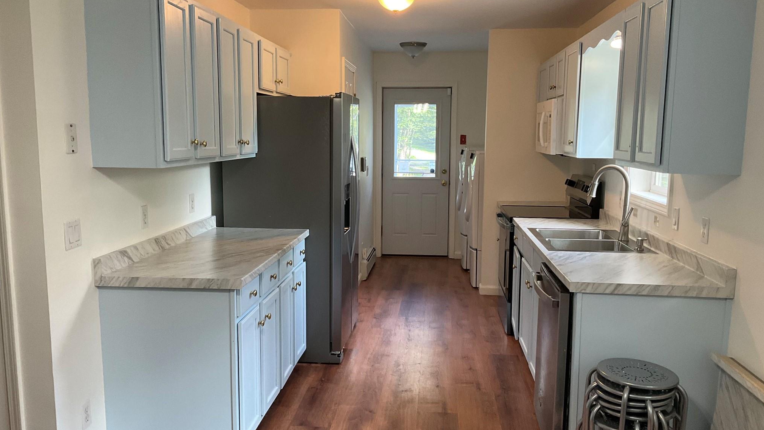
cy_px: 220
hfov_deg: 61.0
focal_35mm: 32
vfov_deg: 36.7
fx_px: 648
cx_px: 380
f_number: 1.8
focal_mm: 3
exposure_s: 1/60
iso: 80
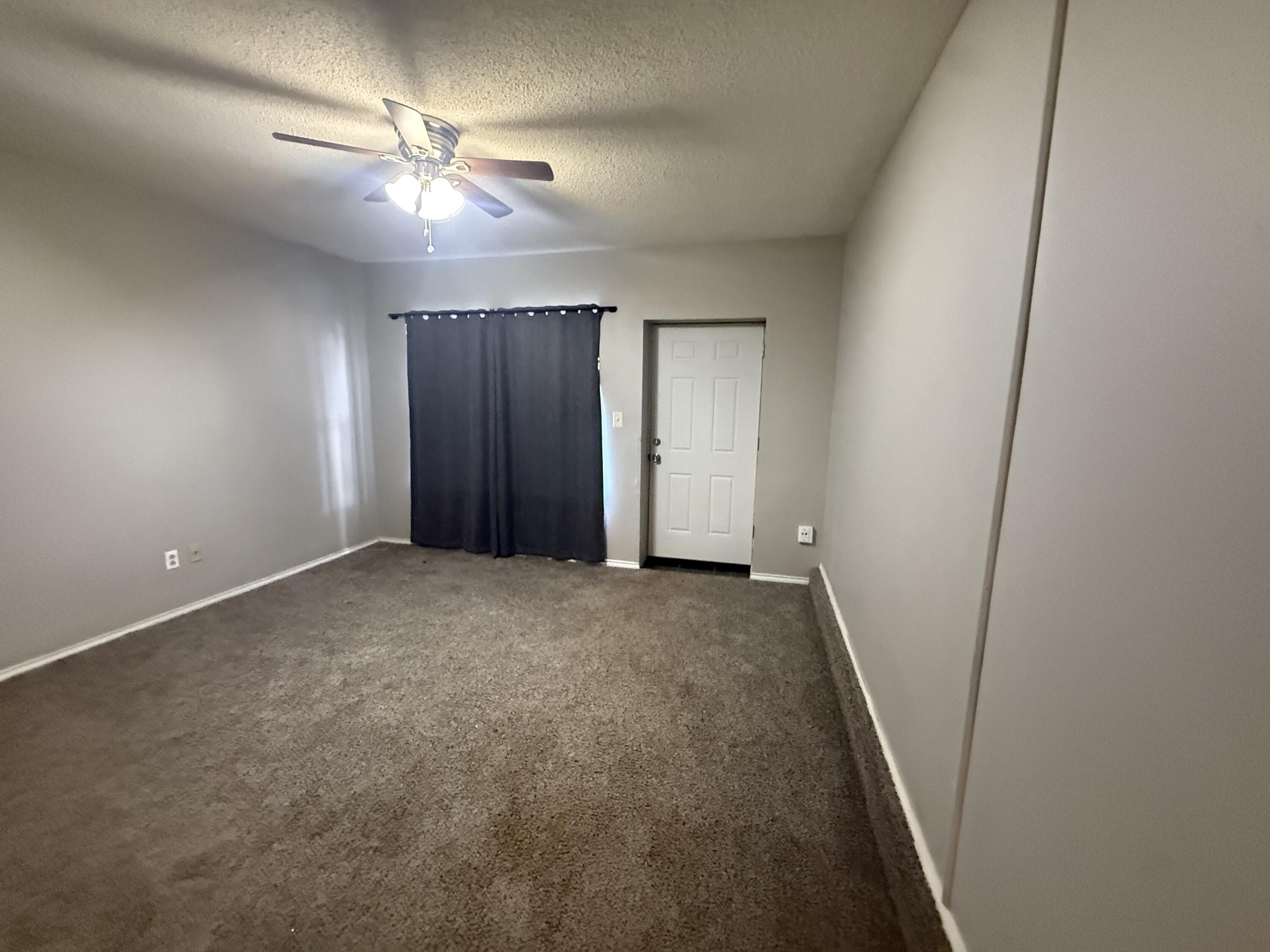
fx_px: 514
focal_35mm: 14
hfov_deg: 102.1
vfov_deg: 85.7
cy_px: 476
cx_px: 635
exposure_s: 1/60
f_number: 2.2
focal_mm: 2.22
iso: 1250
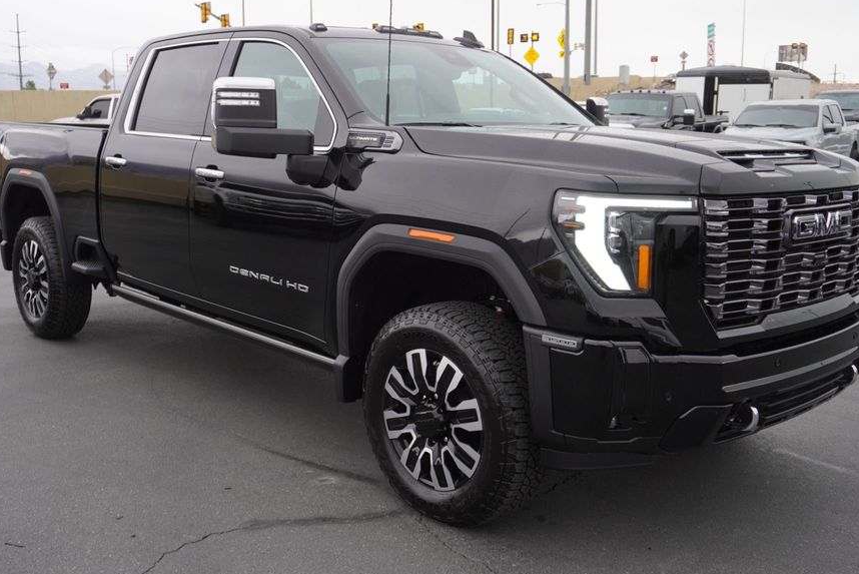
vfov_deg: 35.4
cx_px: 403
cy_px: 282
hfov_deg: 51.1
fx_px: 898
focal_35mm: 38
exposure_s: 1/80
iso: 100
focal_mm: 21
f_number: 4.5
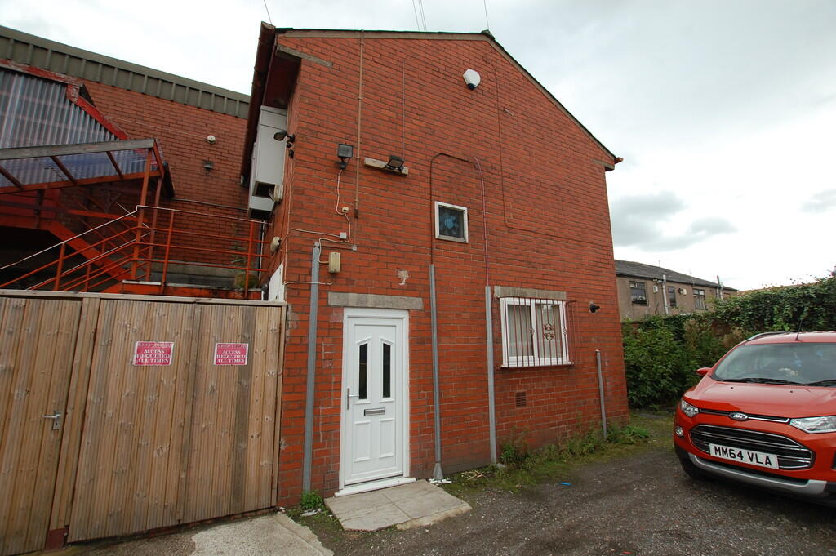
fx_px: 348
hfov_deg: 100.4
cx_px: 418
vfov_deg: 77.2
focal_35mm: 15
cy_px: 278
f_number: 5.6
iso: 200
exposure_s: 1/125
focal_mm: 10
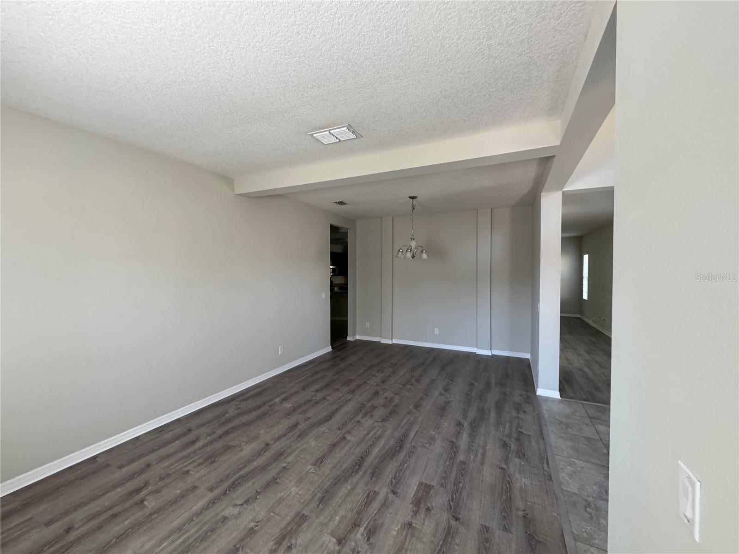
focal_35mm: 14
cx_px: 370
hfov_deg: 102.1
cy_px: 277
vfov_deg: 85.7
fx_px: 299
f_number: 2.2
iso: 320
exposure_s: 1/99
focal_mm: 2.22
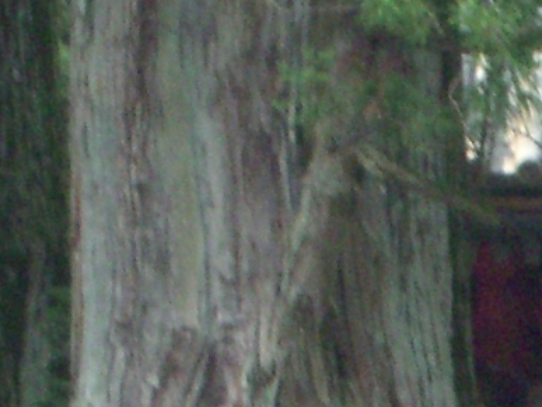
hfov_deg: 3.5
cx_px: 1190
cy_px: 591
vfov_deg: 2.6
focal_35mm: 566
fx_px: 8859
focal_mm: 23.7
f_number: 5.1
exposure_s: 1/125
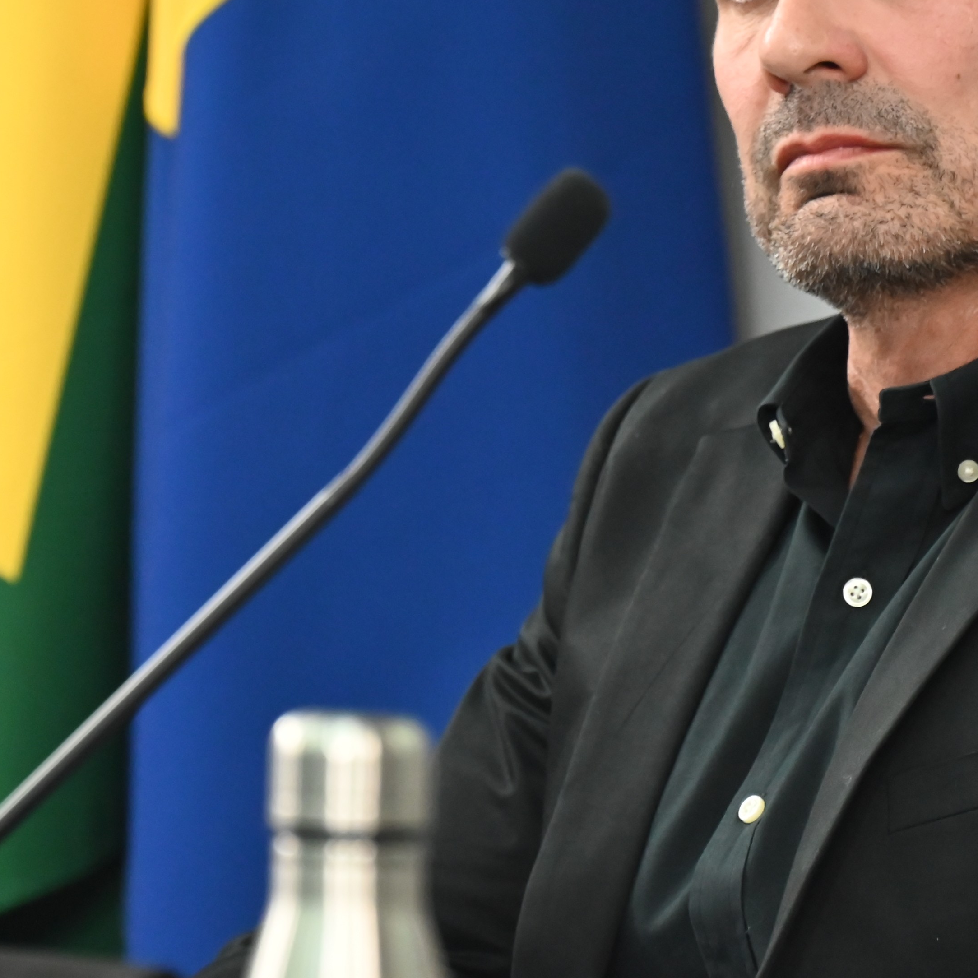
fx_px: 15087
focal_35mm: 472
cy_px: 175
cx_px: 753
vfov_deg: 3.7
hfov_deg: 3.7
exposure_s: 1/160
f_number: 6.3
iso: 3200
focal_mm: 200
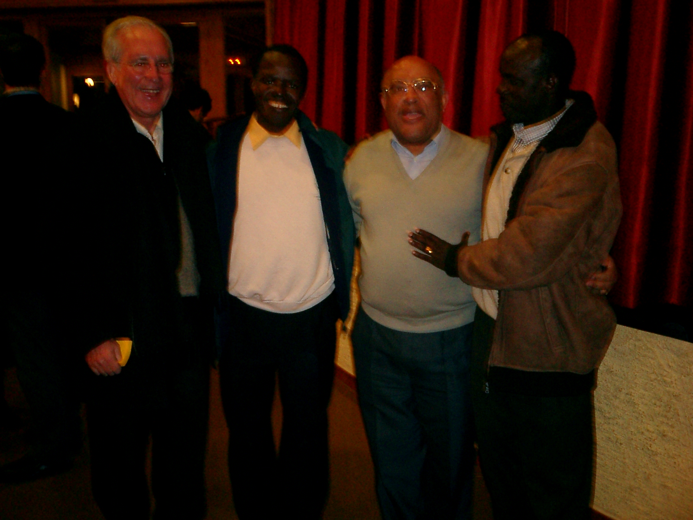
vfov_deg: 39.7
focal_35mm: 36
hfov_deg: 51.4
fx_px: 721
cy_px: 260
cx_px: 346
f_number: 3.2
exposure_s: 1/30
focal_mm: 7.5
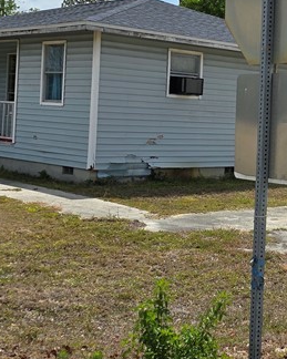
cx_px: 306
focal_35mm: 71
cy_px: 113
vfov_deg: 26.6
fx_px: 754
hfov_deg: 20.6
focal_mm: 6.3
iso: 12
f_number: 1.7
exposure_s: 1/1433
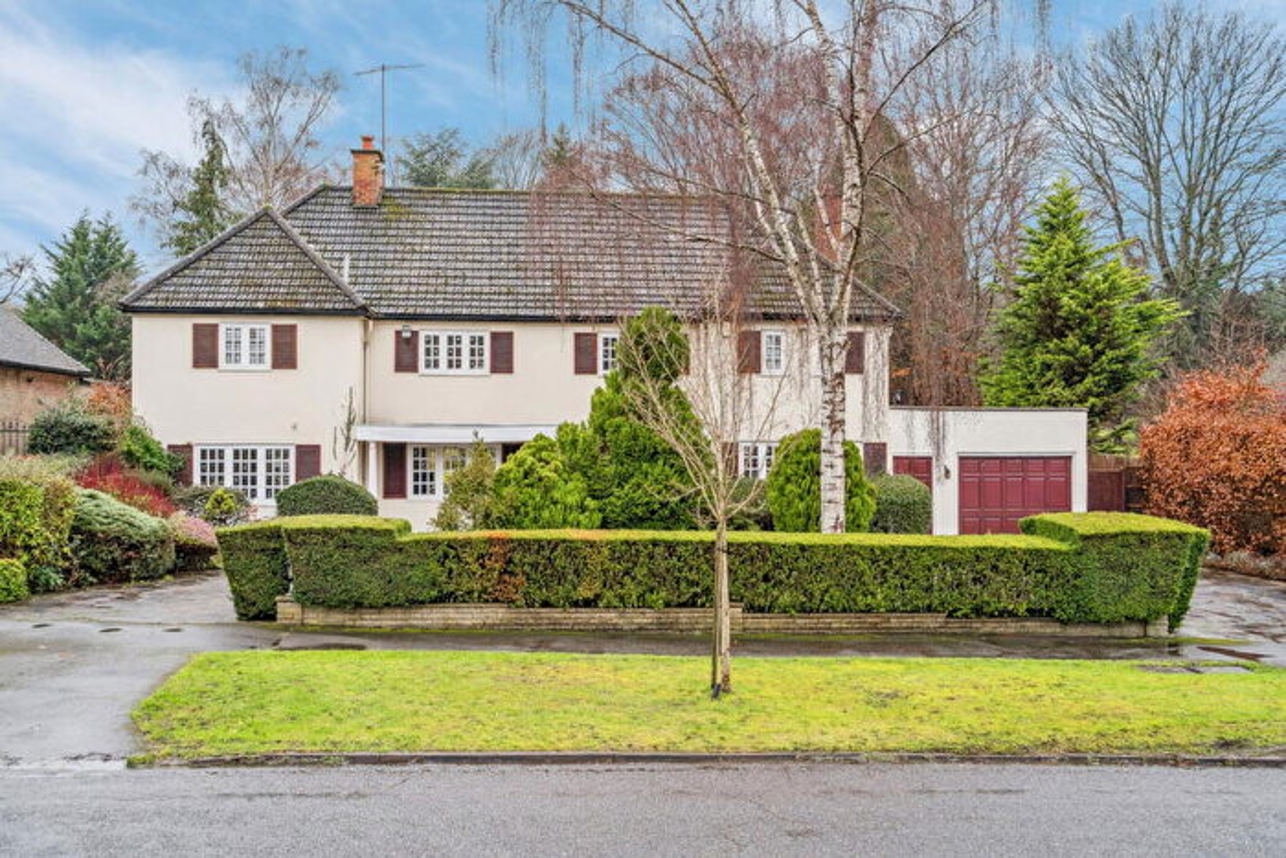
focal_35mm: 33
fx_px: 1179
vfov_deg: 40.0
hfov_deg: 57.2
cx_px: 643
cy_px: 429
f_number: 4
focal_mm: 33
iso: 320
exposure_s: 1/50
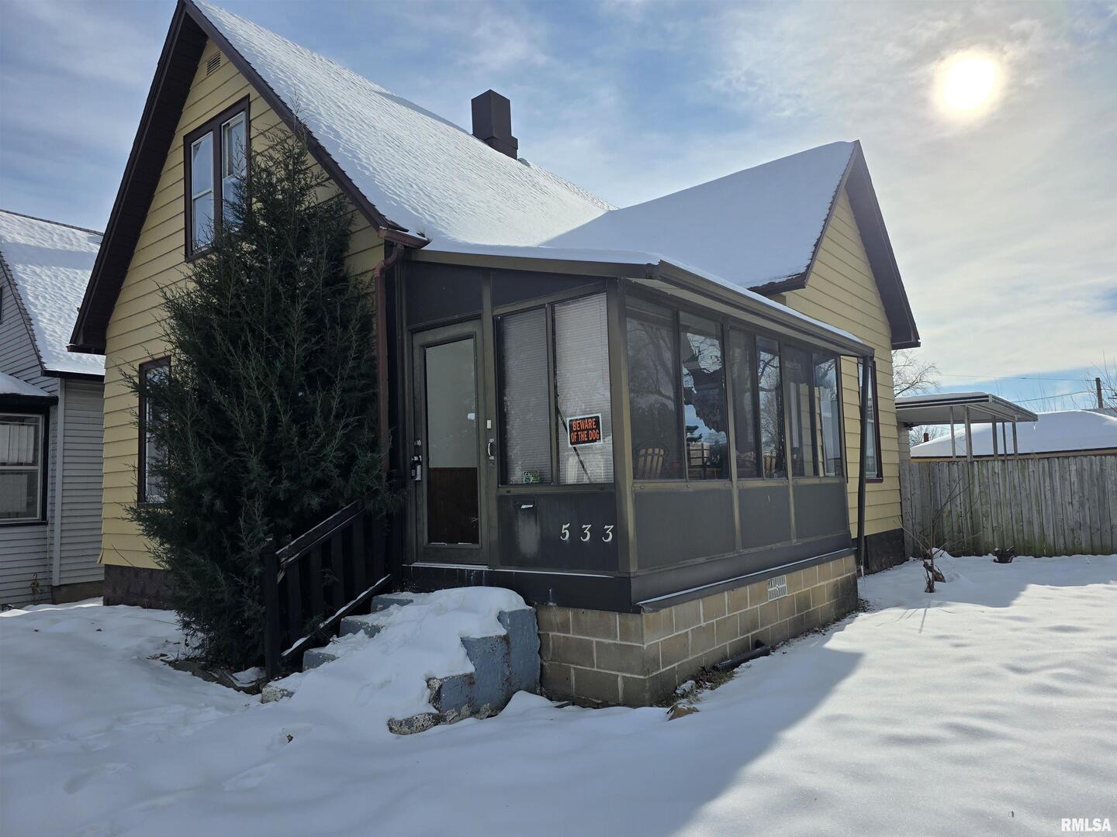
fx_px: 742
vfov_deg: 58.9
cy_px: 418
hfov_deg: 73.9
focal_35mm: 23
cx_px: 558
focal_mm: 6.3
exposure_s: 1/7944
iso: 25
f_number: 1.7
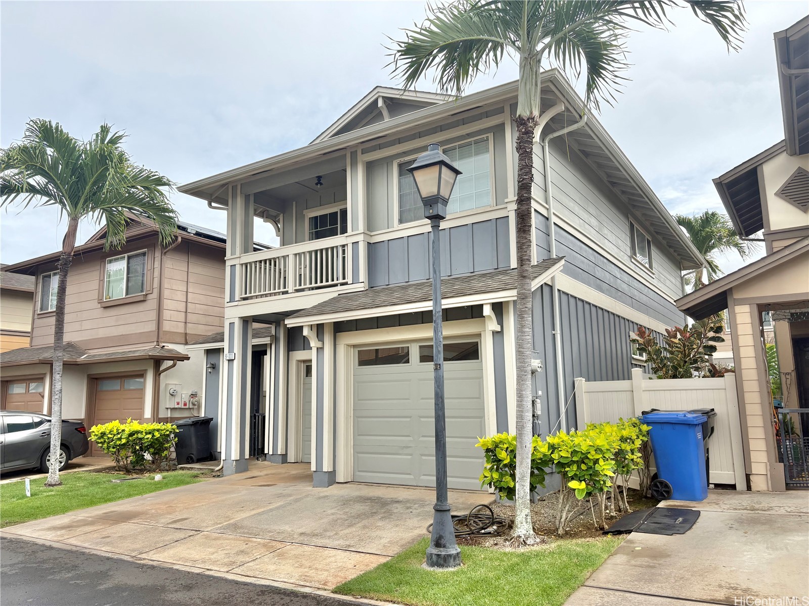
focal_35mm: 26
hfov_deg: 67.3
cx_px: 404
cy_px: 303
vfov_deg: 53.1
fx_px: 608
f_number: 1.6
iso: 50
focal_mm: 5.96
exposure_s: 1/2747
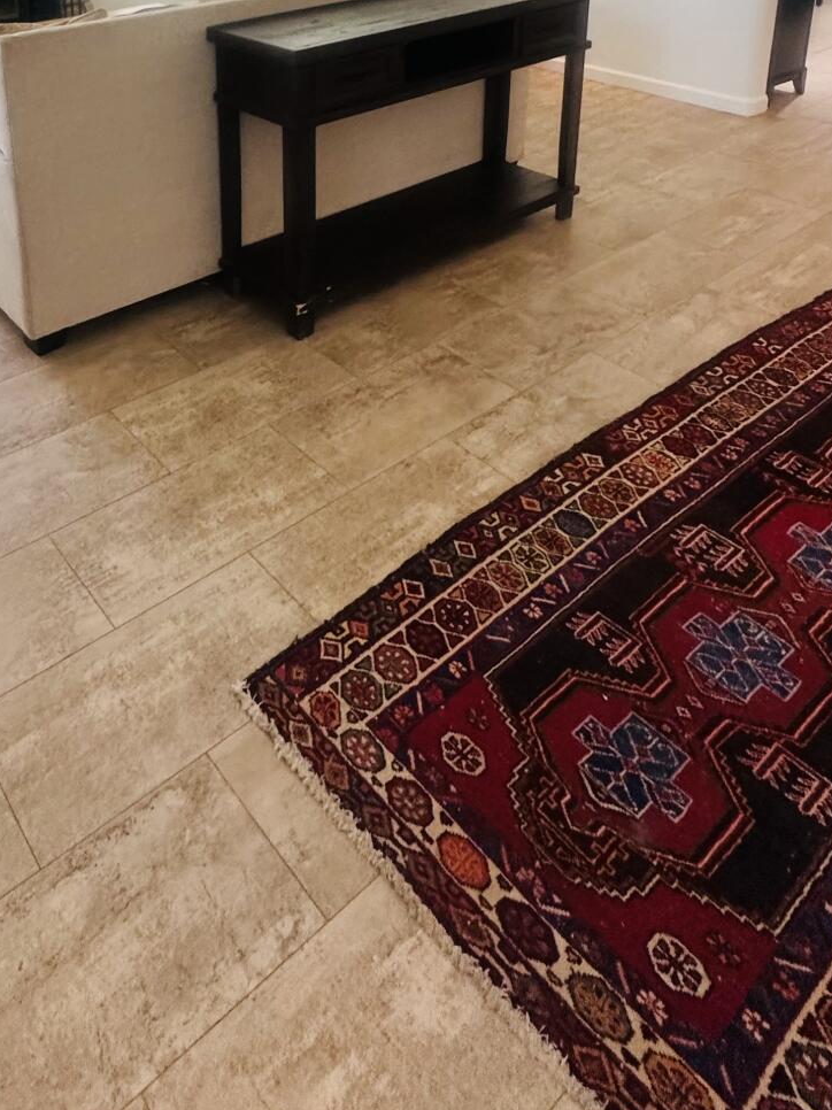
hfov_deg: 46.8
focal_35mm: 29
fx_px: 930
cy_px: 82
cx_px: 231
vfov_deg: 52.9
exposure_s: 1/120
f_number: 2.2
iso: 250
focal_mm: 2.22
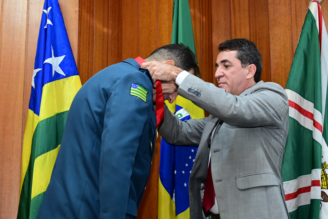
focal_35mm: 67
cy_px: 110
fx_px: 611
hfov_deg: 30.1
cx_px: 164
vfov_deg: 20.3
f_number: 4.5
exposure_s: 1/125
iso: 4000
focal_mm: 45
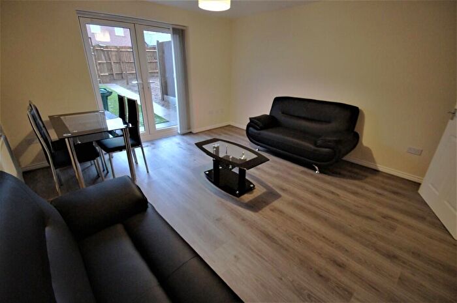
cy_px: 152
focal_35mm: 15
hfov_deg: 100.5
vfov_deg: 77.2
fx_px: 190
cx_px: 228
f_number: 3.5
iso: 1600
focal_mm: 10
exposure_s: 1/60
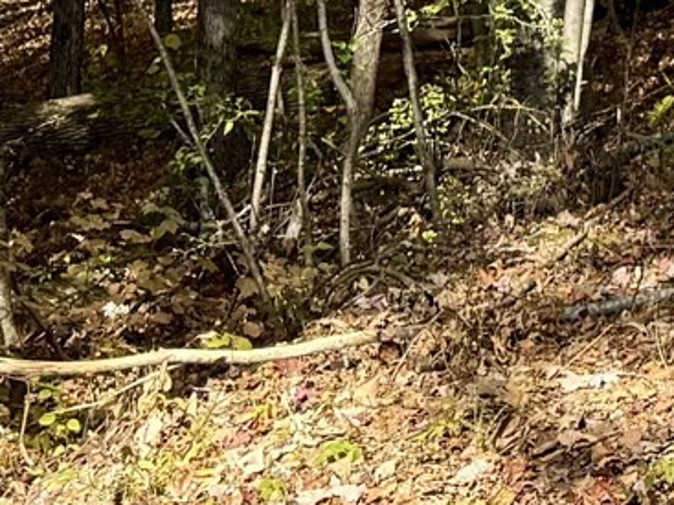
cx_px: 968
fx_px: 2608
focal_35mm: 134
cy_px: -780
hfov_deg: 13.9
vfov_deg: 9.6
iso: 80
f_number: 1.78
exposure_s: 1/1238
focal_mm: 6.76
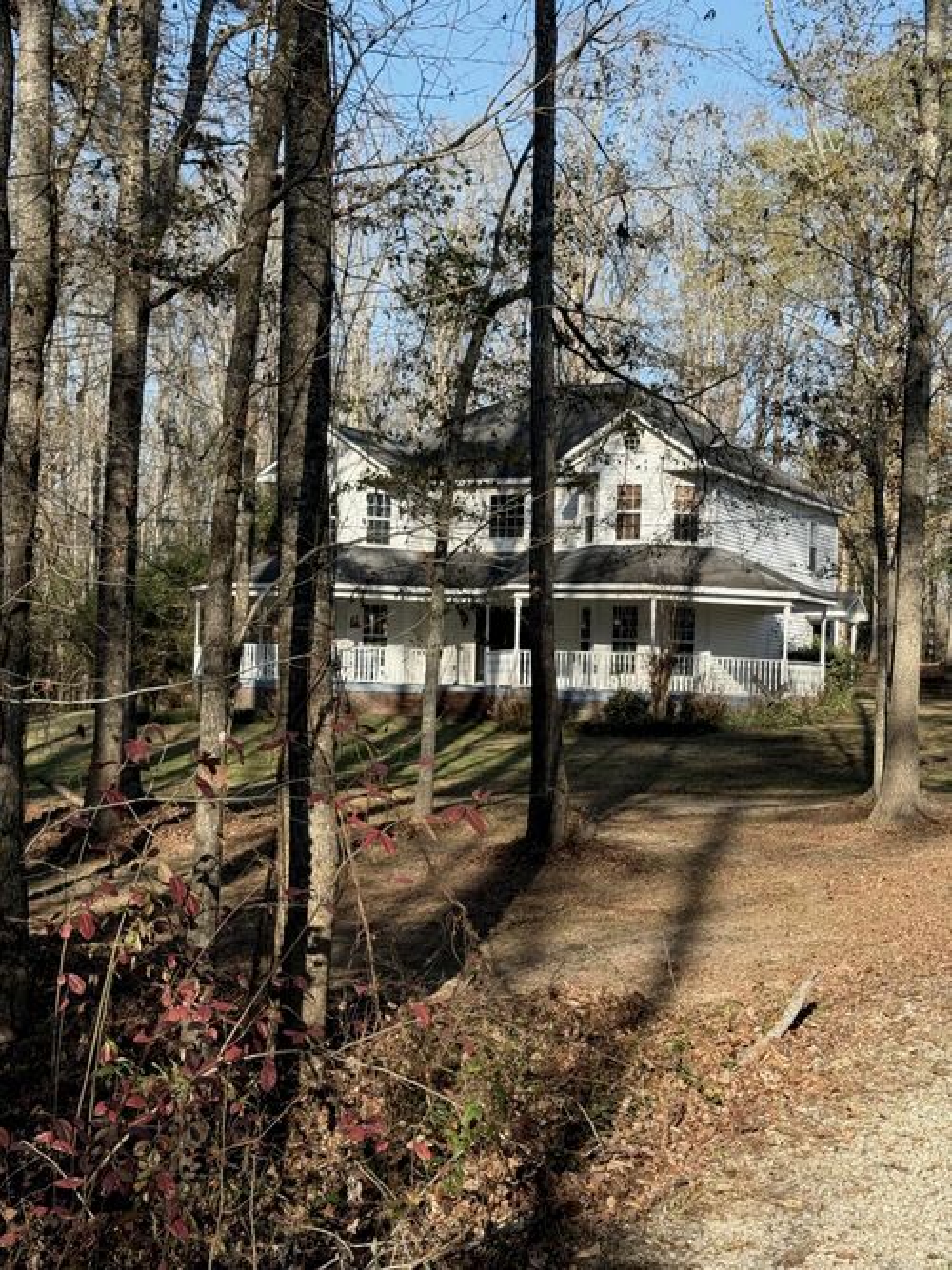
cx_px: 476
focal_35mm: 48
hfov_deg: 30.3
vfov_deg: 39.7
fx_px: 1761
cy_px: 635
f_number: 1.78
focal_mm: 6.76
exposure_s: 1/1838
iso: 64
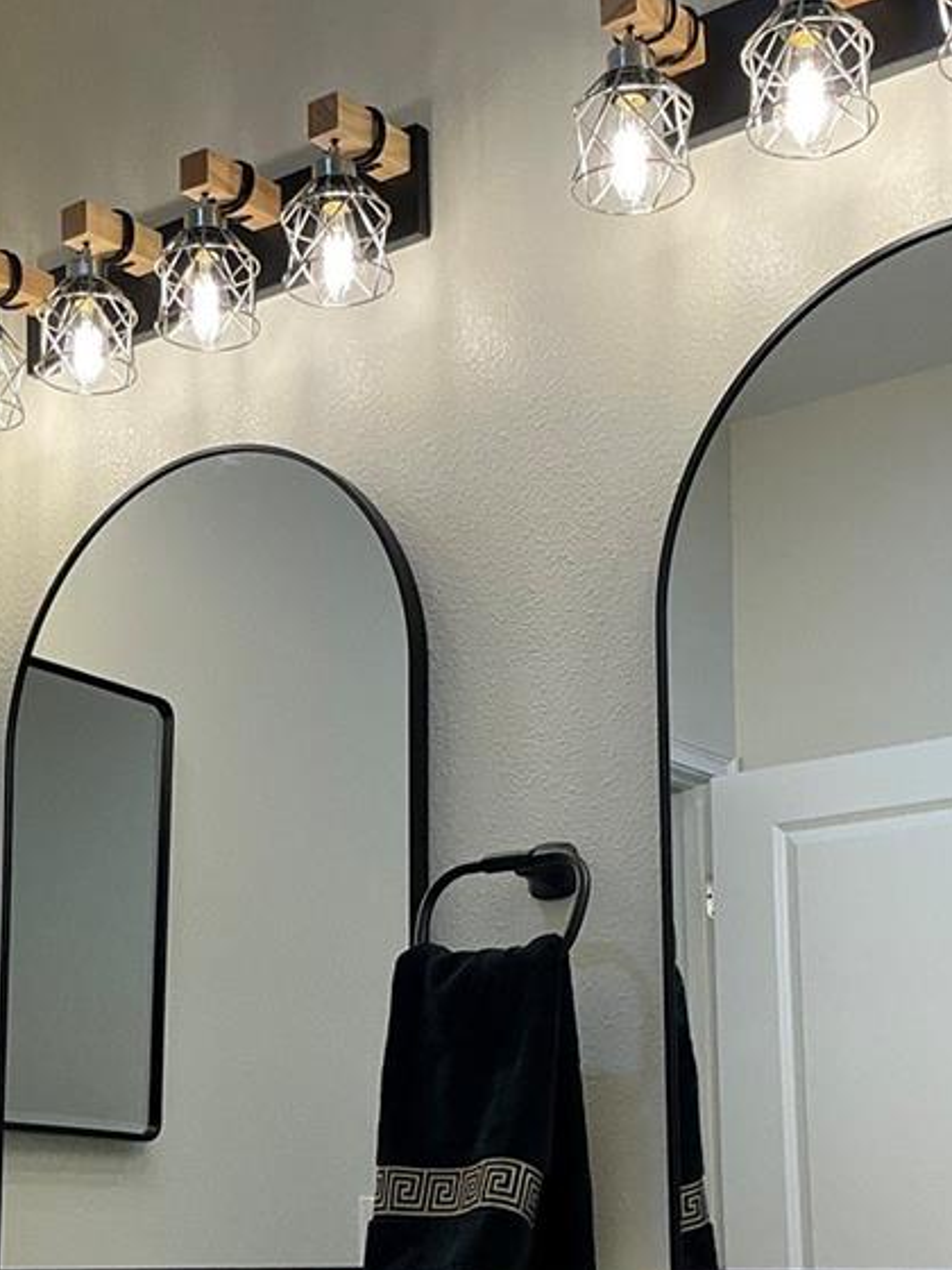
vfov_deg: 31.8
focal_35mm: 60
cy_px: 884
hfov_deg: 24.3
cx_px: 351
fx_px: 2200
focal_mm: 3
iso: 25
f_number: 1.8
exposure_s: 1/120
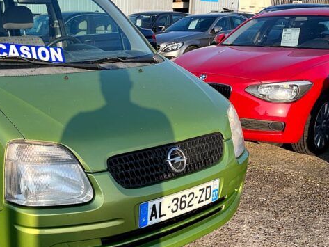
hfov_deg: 41.0
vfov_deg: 32.9
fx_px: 418
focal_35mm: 44
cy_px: 114
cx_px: 62
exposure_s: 1/1695
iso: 50
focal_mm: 5.1
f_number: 1.6
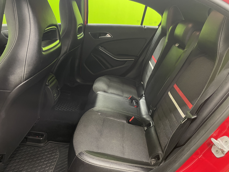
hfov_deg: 67.3
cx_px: 114
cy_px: 86
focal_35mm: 26
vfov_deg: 53.1
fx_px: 172
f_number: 1.6
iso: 250
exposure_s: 1/50
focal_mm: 4.2
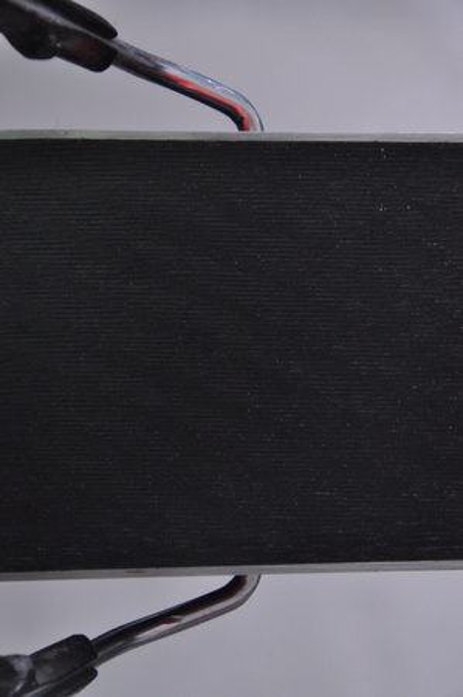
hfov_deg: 8.7
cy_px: 348
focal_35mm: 158
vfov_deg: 13.1
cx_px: 232
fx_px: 3045
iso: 3200
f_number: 9.5
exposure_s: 1/125
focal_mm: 105
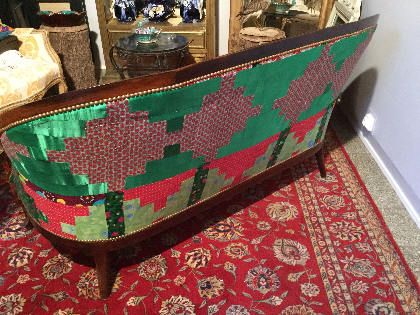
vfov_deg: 45.4
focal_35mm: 31
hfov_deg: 58.4
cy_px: 158
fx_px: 376
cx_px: 210
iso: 200
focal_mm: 3.3
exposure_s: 1/15
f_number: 2.4
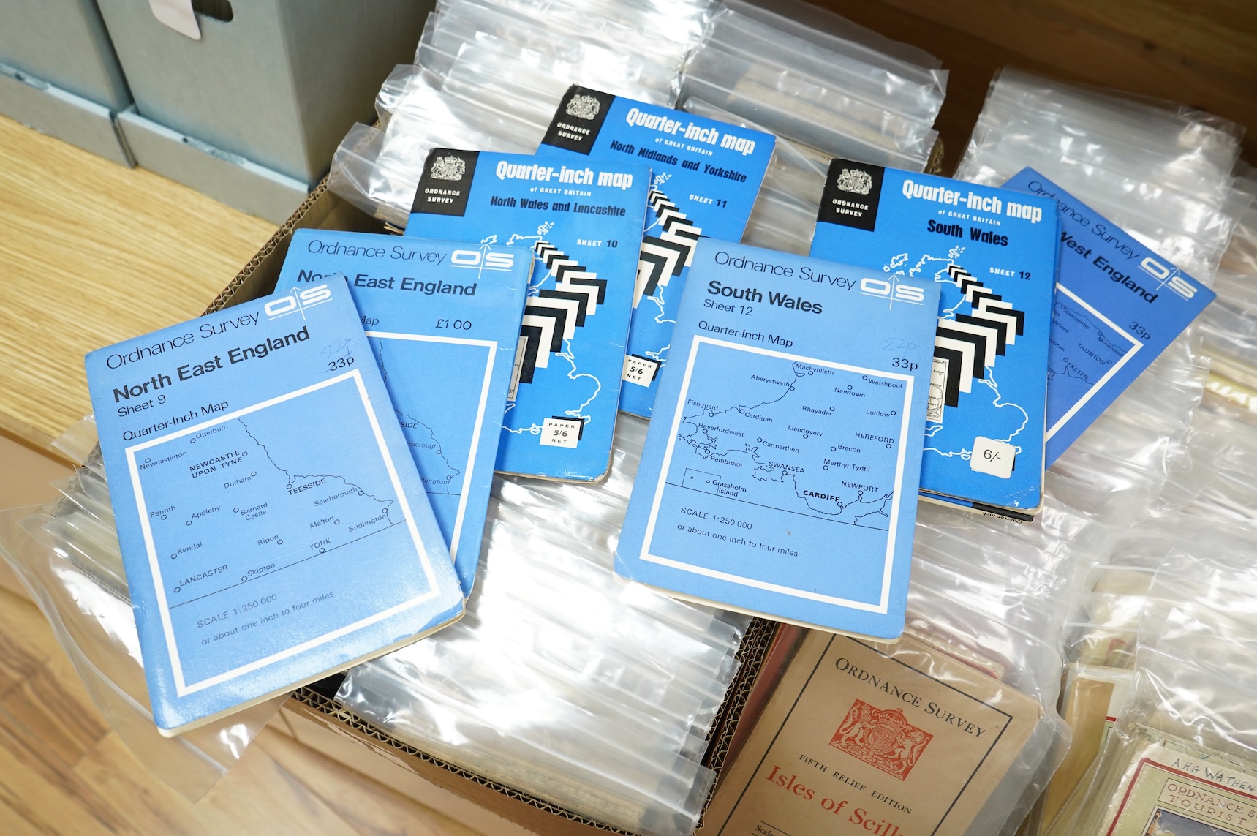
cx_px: 628
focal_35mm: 28
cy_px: 418
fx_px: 977
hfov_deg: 65.5
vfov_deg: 46.3
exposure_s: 1/100
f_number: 7.1
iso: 2500
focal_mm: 28
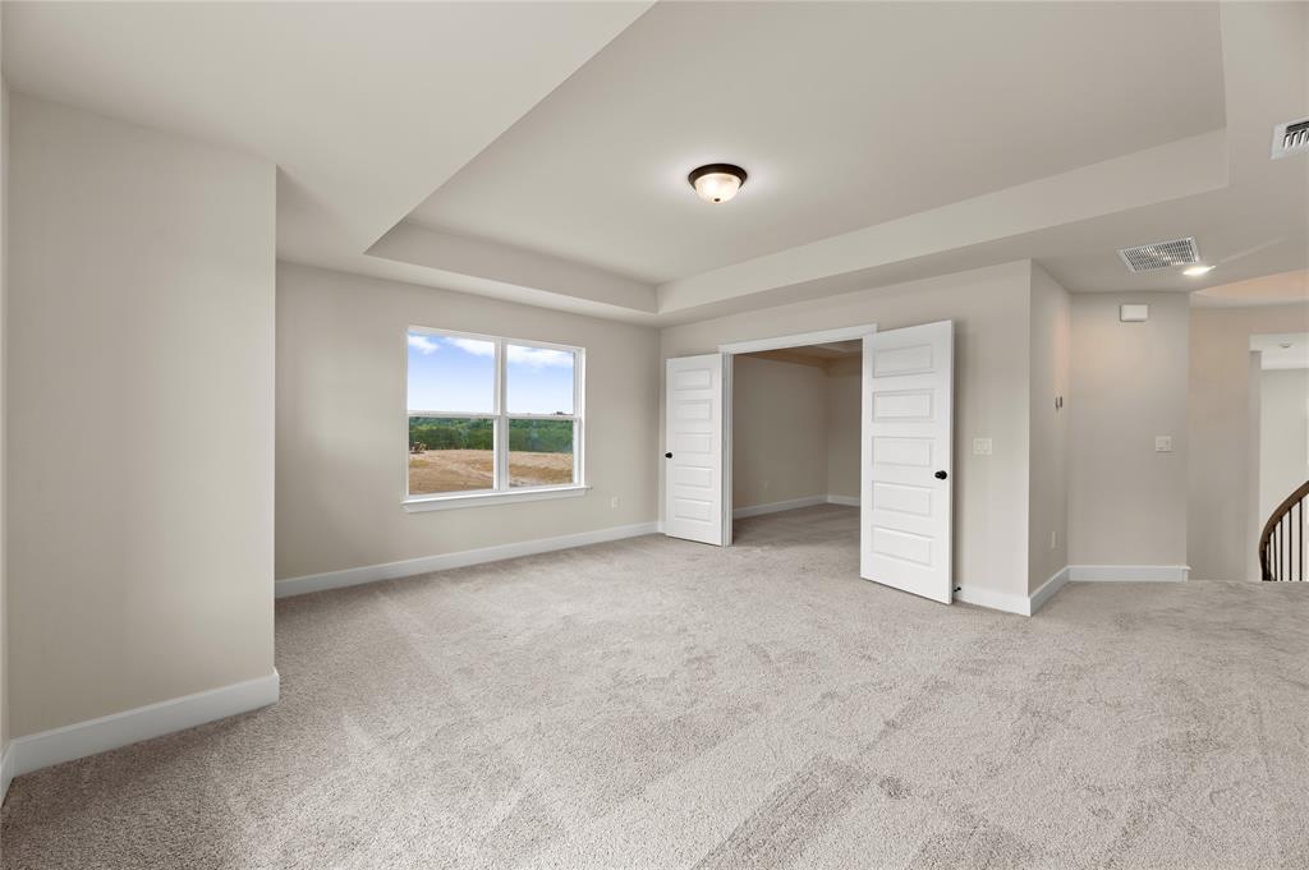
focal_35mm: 14
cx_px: 654
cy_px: 435
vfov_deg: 81.1
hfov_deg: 104.3
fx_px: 509
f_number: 8
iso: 100
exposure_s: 1/6
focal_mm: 14
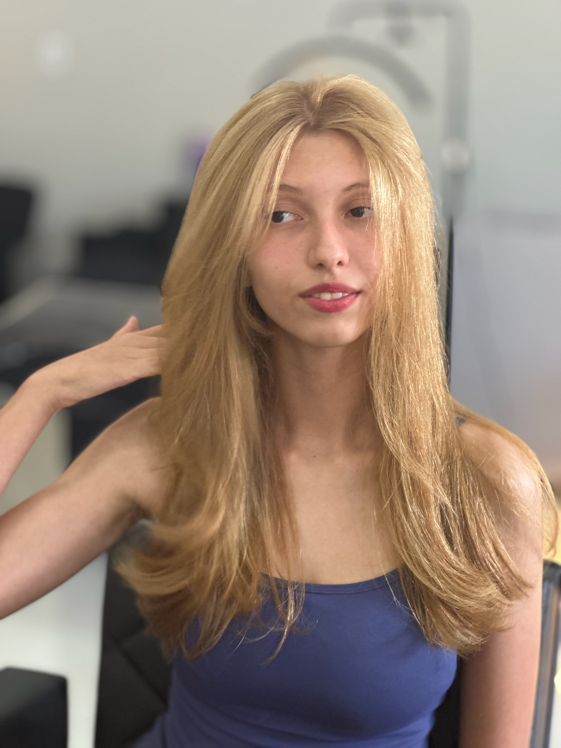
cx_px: 280
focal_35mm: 77
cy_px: 374
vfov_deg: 25.3
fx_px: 1664
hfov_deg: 19.1
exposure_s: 1/40
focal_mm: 9
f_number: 2.8
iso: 160
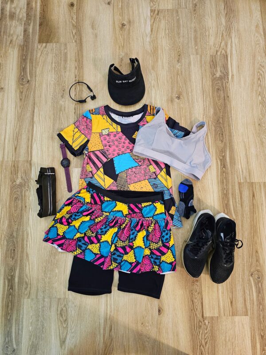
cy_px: 178
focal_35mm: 23
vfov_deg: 73.9
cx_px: 133
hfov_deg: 58.9
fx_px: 236
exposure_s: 1/60
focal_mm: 6.3
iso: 640
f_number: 1.7
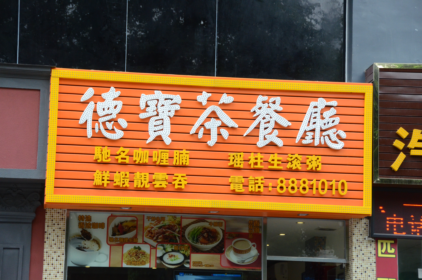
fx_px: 1404
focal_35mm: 120
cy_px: 140
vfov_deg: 11.4
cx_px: 211
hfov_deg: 17.1
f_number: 6.3
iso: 1600
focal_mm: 80
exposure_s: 1/640
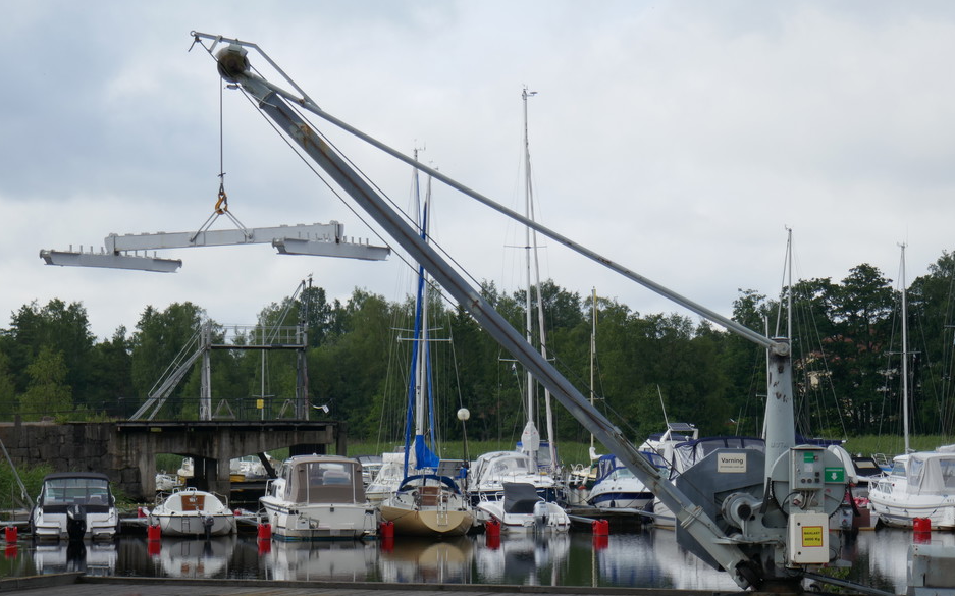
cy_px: 325
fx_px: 2446
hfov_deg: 22.1
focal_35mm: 94
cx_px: 468
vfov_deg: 13.9
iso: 125
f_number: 5
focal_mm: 32.8
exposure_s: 1/500
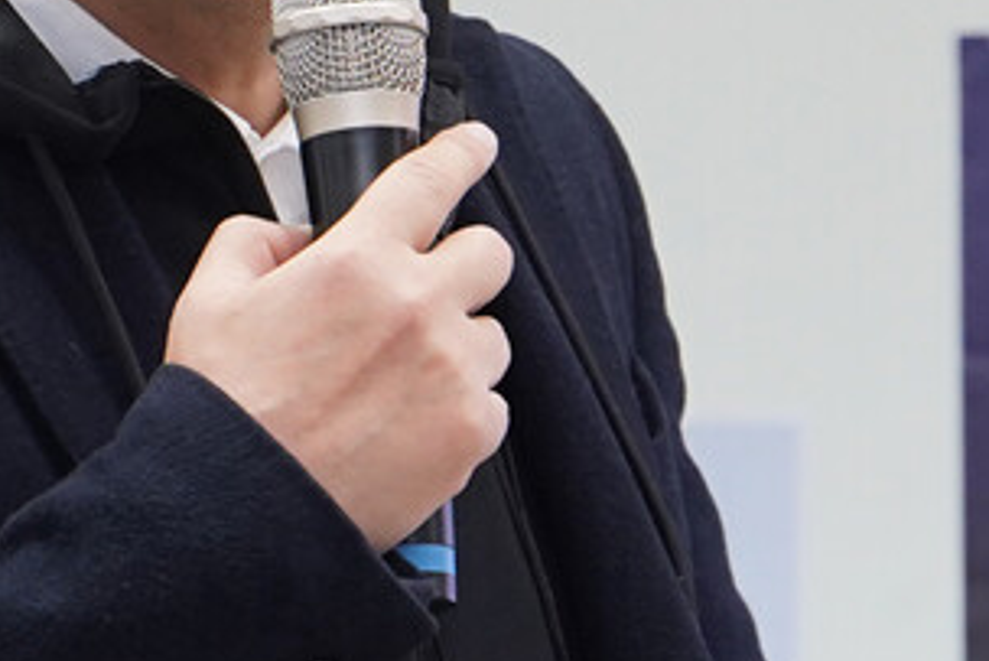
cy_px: 186
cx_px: 407
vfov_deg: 3.1
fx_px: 12148
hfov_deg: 4.7
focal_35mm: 442
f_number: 4
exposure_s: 1/200
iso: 1600
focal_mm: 75
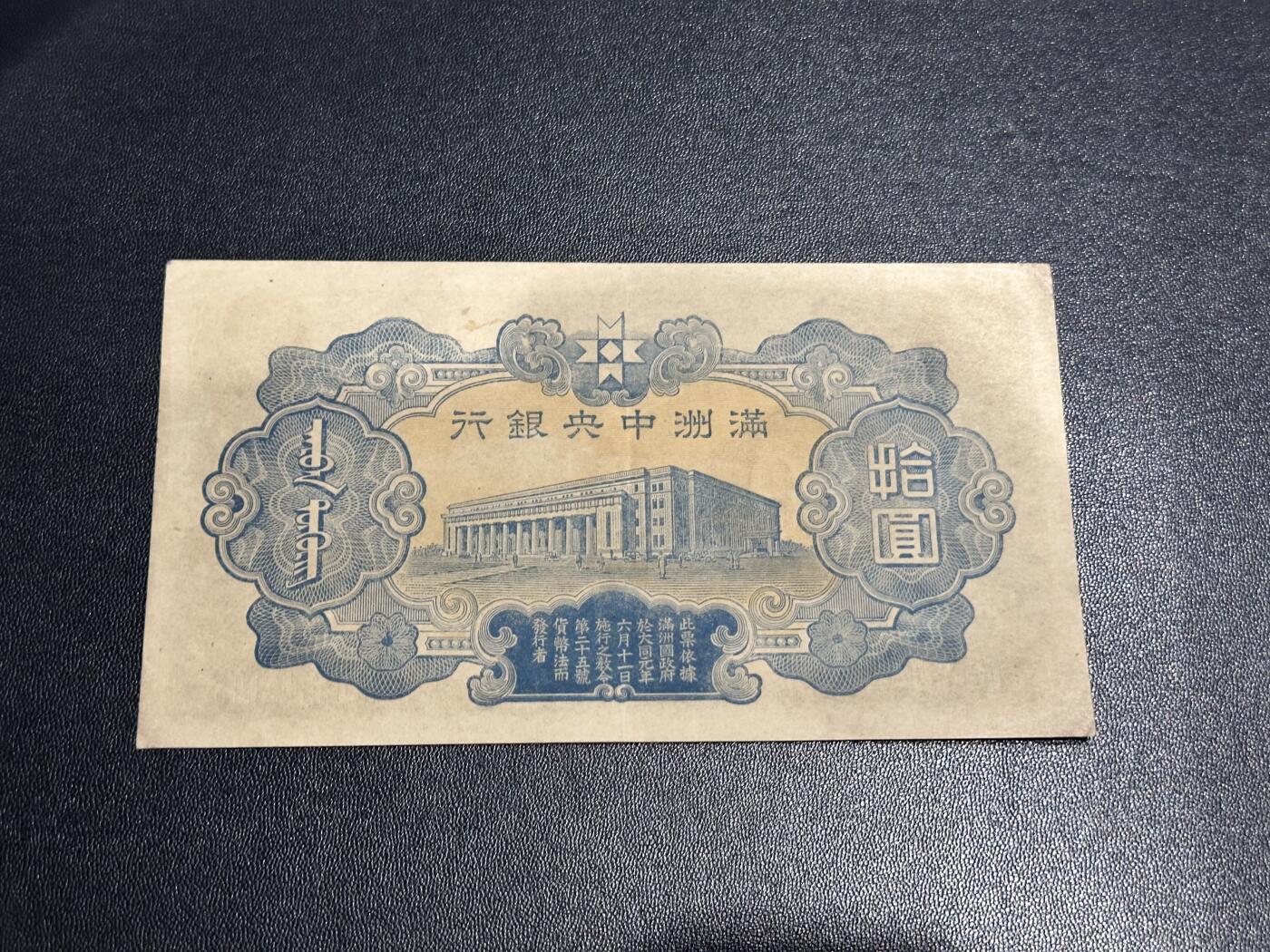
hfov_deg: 39.7
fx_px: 1761
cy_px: 476
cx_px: 635
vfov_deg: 30.3
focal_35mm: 48
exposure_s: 1/50
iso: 200
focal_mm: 6.86
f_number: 1.78
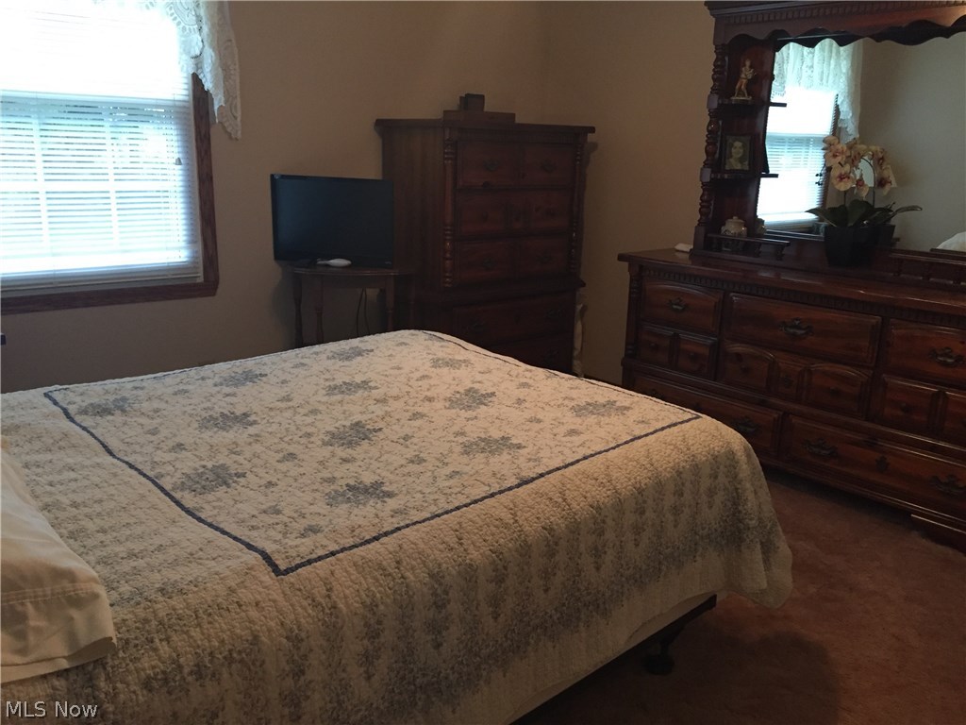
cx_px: 483
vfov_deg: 48.2
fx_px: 809
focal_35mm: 29
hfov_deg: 61.7
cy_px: 362
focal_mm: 4.15
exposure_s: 1/30
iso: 160
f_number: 2.2
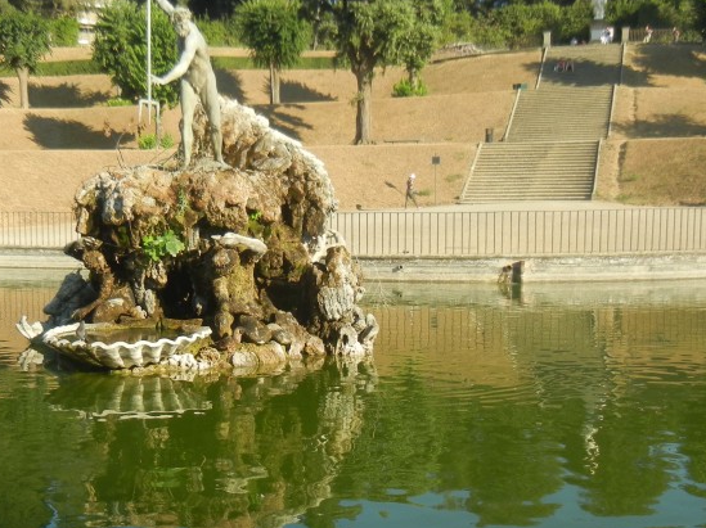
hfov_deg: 34.2
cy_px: 319
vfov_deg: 26.0
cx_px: 276
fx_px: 1141
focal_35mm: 56
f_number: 3.5
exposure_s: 1/727
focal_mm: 5.4
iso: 160
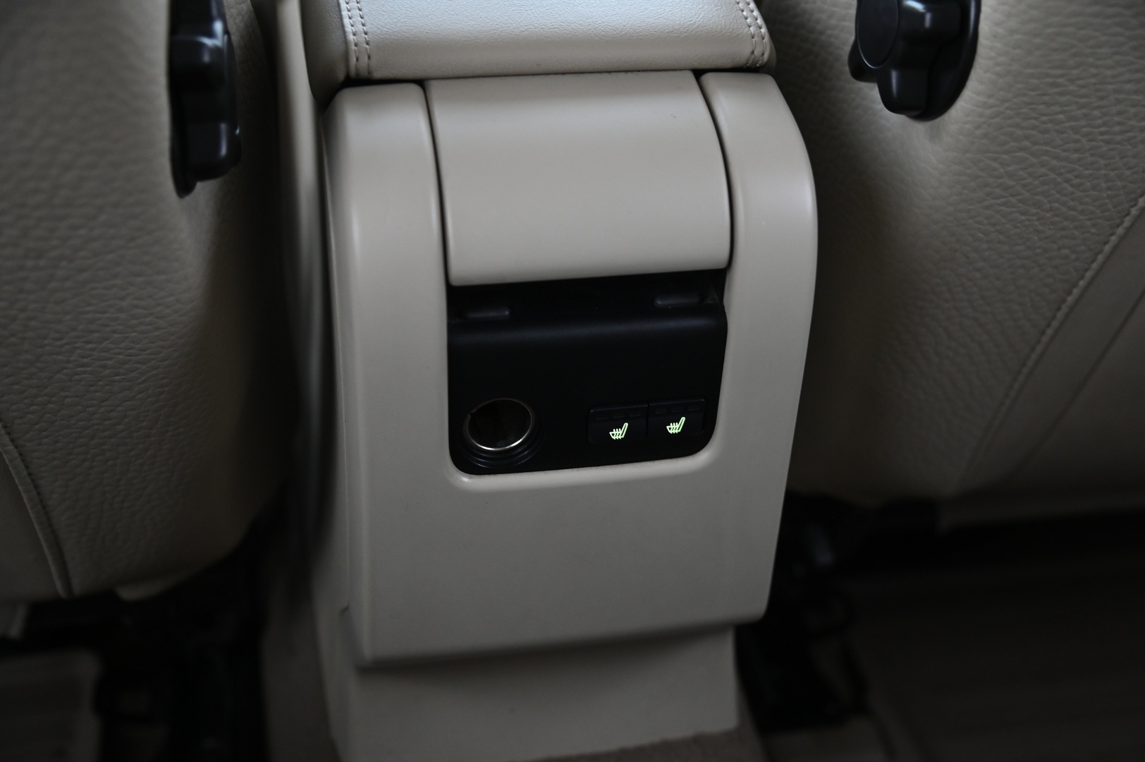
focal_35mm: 46
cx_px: 572
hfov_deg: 42.8
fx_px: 1462
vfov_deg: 29.2
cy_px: 381
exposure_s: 1/10
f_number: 4
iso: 2000
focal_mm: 46
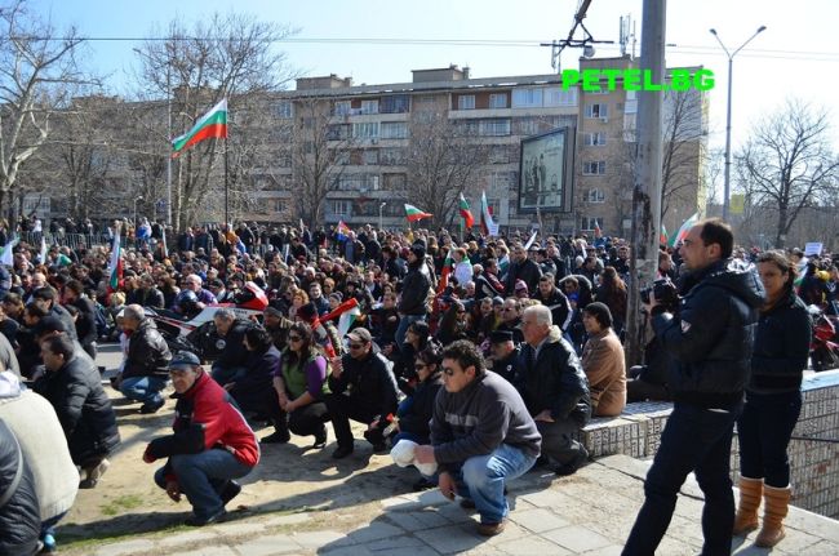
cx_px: 420
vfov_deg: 43.5
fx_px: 698
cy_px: 278
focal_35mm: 30
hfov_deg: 62.0
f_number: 4.5
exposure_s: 1/500
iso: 100
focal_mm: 20
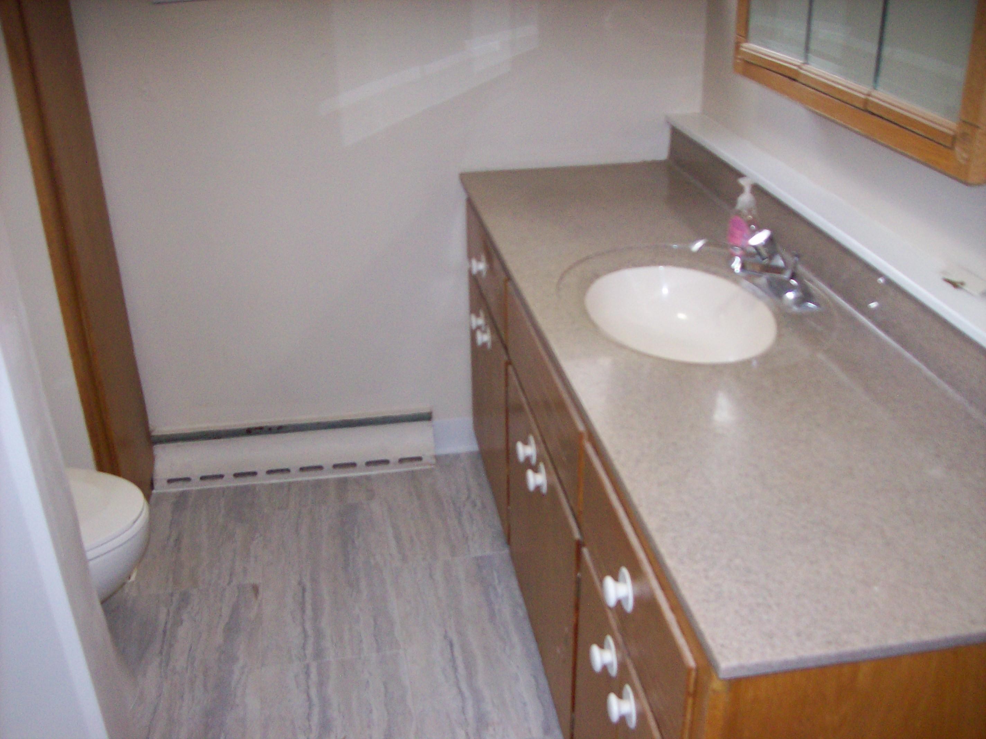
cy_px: 370
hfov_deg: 51.4
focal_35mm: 36
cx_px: 493
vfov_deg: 39.6
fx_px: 1025
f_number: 2.7
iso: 140
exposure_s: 1/64
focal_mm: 6
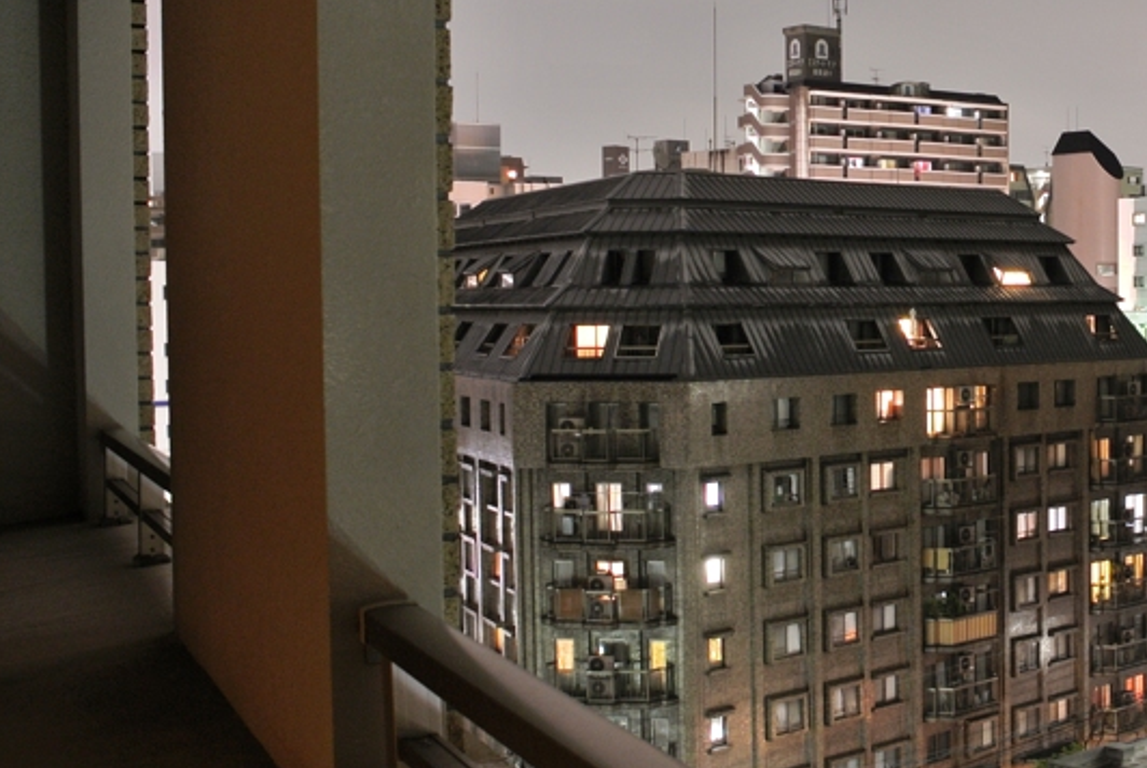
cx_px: 1044
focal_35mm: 52
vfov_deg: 26.1
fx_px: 1659
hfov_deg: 35.7
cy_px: 372
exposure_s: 15
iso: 100
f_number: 5.6
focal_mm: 10
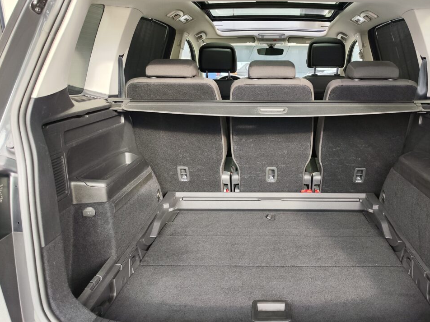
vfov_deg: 48.2
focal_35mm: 29
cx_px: 270
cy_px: 175
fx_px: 360
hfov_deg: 60.8
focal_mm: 7.01
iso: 167
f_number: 1.69
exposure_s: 1/100
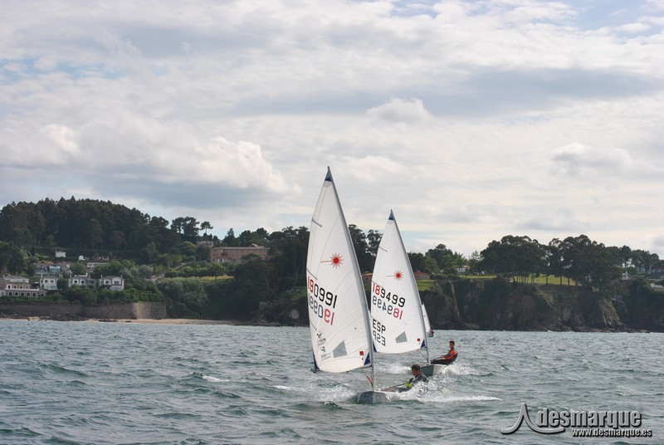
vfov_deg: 16.6
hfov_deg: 24.6
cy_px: 222
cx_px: 332
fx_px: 1524
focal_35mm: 82
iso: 100
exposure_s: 1/320
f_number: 9
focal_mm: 55
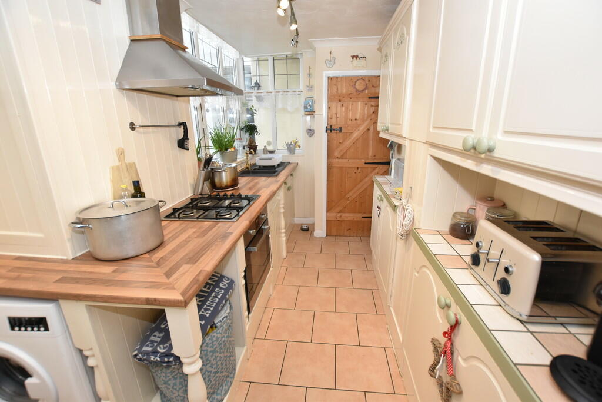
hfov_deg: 100.4
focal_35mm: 15
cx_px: 301
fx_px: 251
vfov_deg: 77.3
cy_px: 201
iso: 800
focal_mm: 10
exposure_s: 1/160
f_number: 4.5
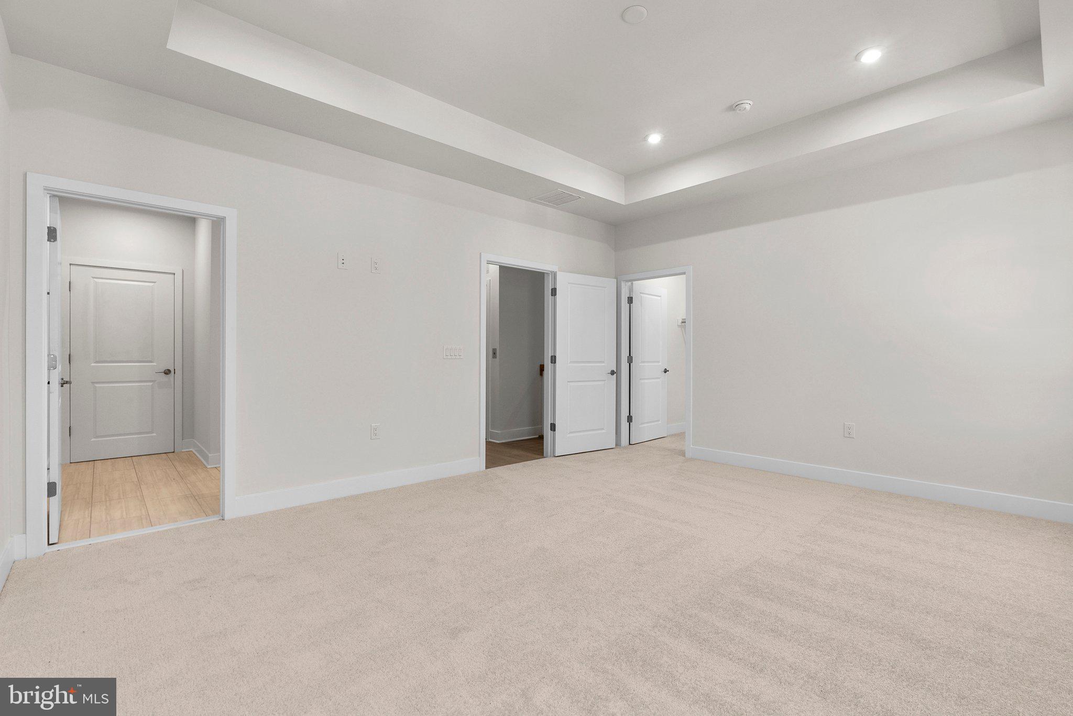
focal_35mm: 16
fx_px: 477
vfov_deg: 73.8
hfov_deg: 96.7
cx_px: 536
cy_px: 358
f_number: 8
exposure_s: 1/8
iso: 320
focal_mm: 16
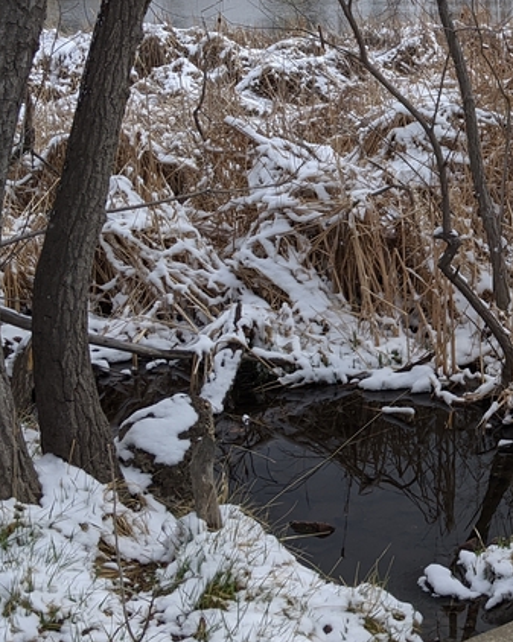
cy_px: 240
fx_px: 1216
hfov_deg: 22.2
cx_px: 601
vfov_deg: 29.5
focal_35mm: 64
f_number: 1.8
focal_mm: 4.44
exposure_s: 1/4695
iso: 67
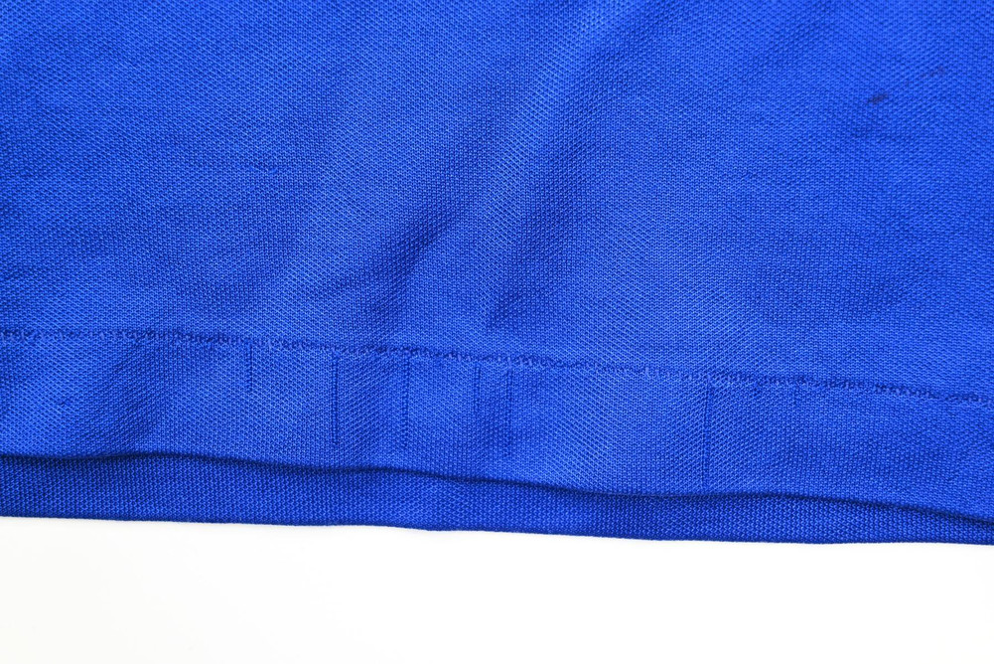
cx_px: 497
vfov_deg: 28.1
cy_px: 332
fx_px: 1326
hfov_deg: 41.1
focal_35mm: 48
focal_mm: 48
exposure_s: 1/80
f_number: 6
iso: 640
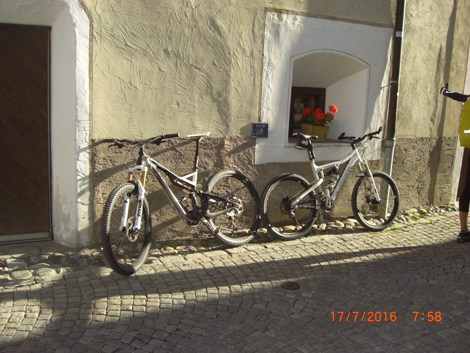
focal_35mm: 38
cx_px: 235
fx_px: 516
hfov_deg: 49.0
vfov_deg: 37.7
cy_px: 176
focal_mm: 6.2
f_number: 2.7
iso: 64
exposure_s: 1/500
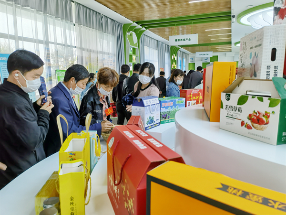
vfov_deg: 51.4
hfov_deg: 65.3
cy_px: 108
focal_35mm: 27
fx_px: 223
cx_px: 143
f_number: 1.9
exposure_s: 1/120
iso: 125
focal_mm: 6.71
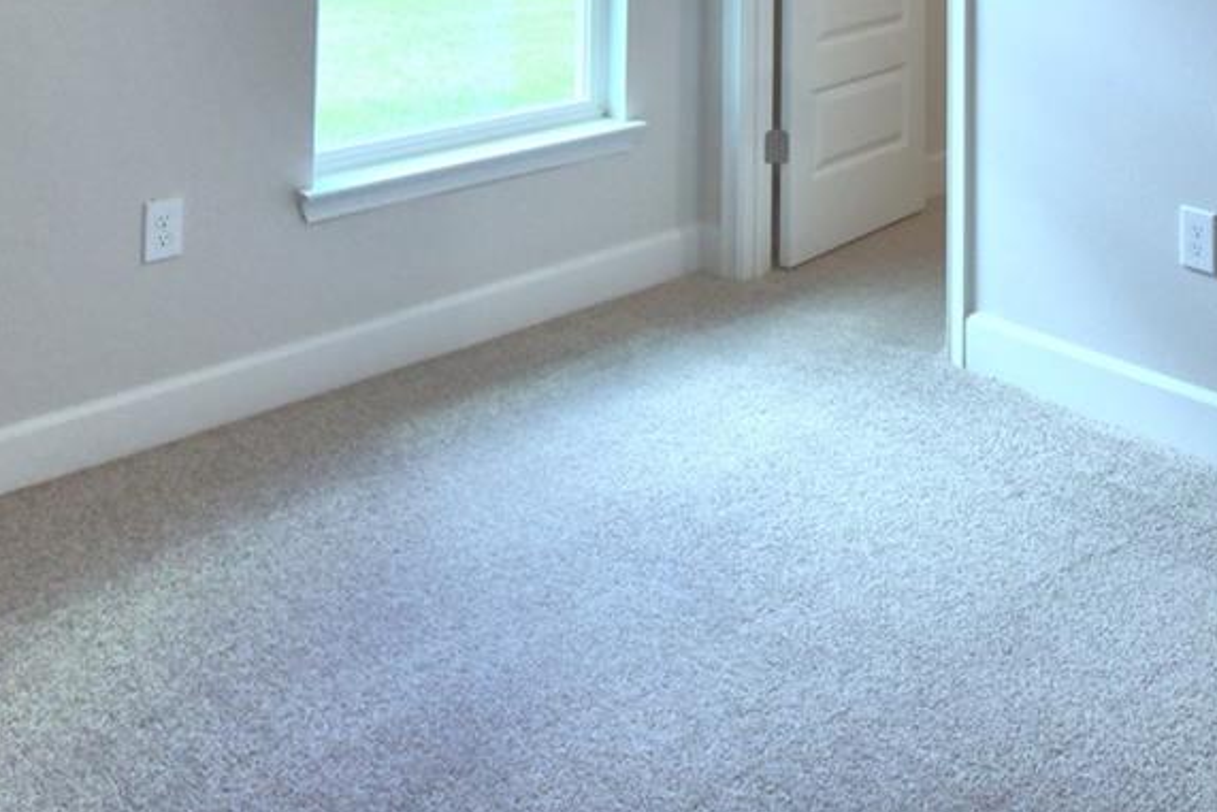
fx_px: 1420
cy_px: -320
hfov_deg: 45.8
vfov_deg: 25.9
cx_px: 799
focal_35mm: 42
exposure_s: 1/80
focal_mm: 10
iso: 400
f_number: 4.5
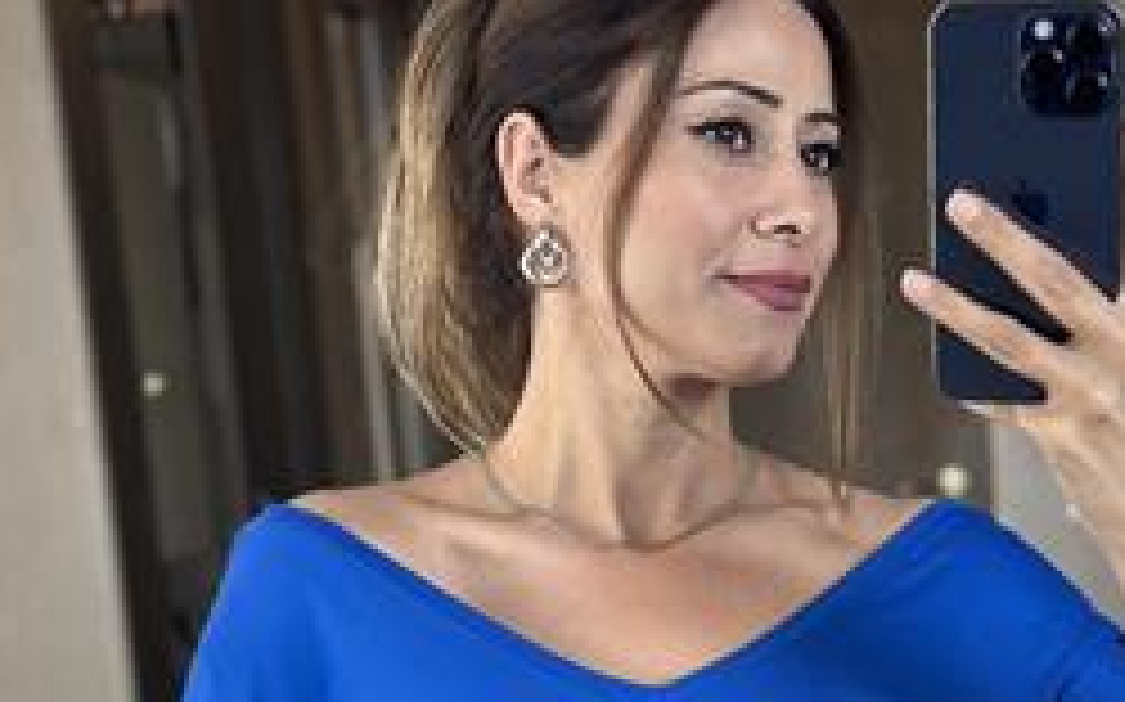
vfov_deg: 12.4
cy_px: 846
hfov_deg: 20.2
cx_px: 693
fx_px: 3157
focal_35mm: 103
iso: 125
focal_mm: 6.86
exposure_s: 1/60
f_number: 1.78
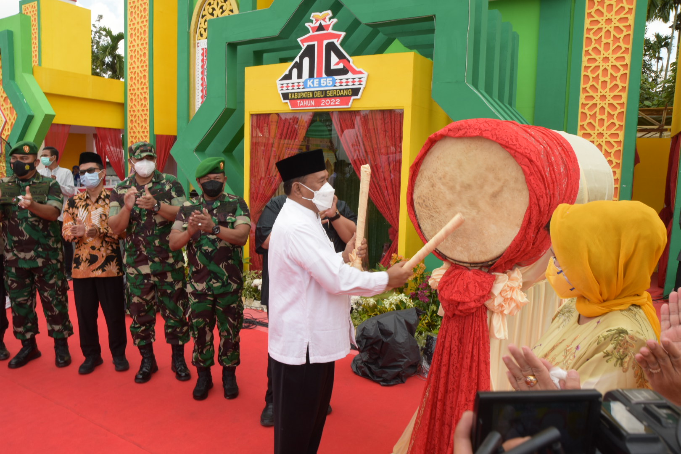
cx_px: 340
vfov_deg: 50.4
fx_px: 482
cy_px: 227
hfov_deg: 70.4
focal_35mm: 26
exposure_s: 1/125
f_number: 11
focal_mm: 17
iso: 250
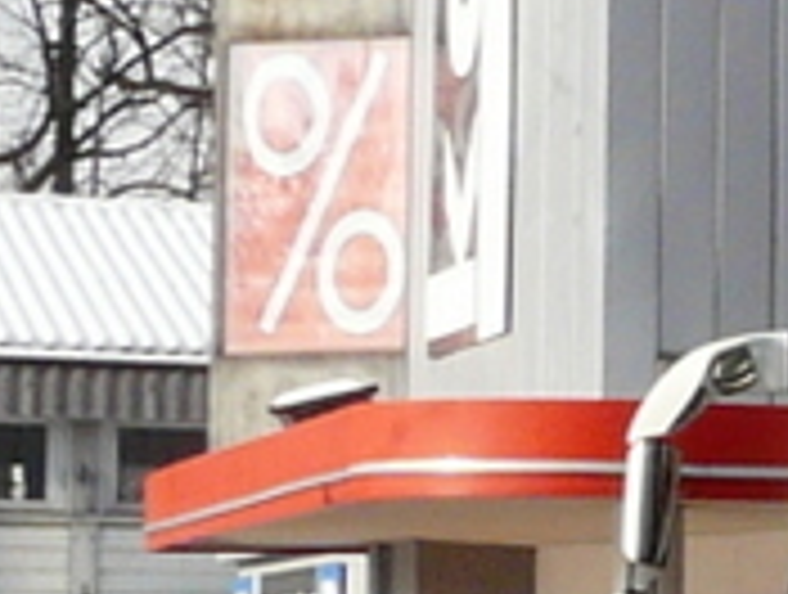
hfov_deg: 10.1
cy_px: 495
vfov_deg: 9.3
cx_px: 2116
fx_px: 3650
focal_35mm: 160
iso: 100
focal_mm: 4.6
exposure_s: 1/320
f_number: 5.6
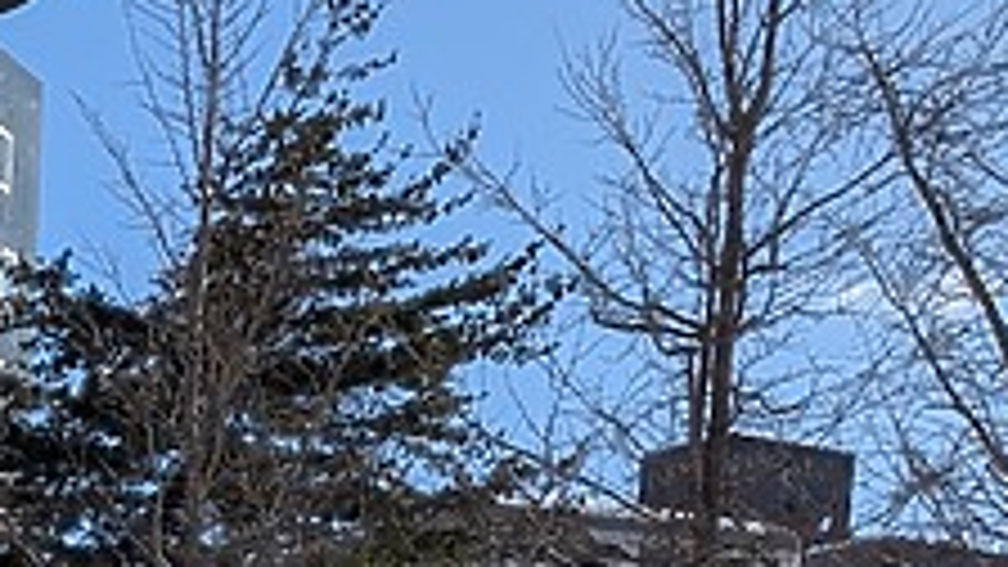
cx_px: -248
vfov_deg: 8.0
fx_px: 3234
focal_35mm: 121
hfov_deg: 16.8
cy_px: 1908
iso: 30
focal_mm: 6.9
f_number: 1.68
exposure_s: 1/3115
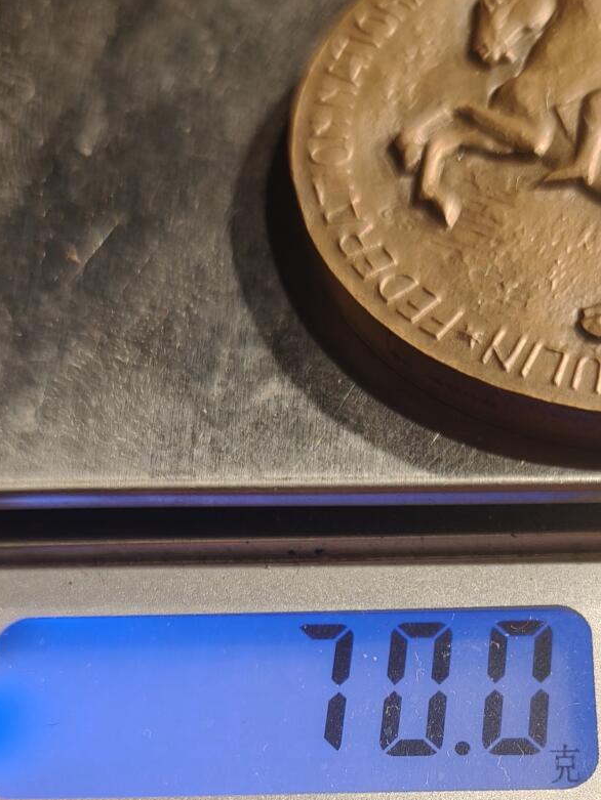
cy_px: 688
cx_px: 391
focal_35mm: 53
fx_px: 1227
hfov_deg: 27.4
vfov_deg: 34.5
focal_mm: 6.06
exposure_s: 1/100
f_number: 1.6
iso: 100
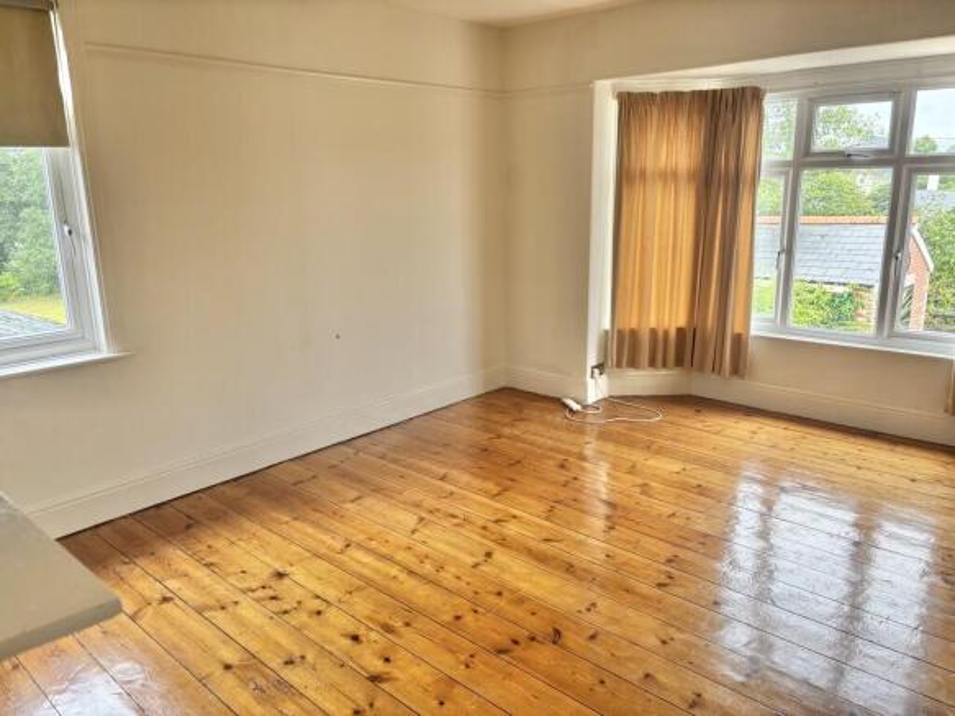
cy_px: 358
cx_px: 478
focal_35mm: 26
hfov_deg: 67.3
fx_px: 717
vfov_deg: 53.0
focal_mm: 5.96
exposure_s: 1/121
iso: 80
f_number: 1.6
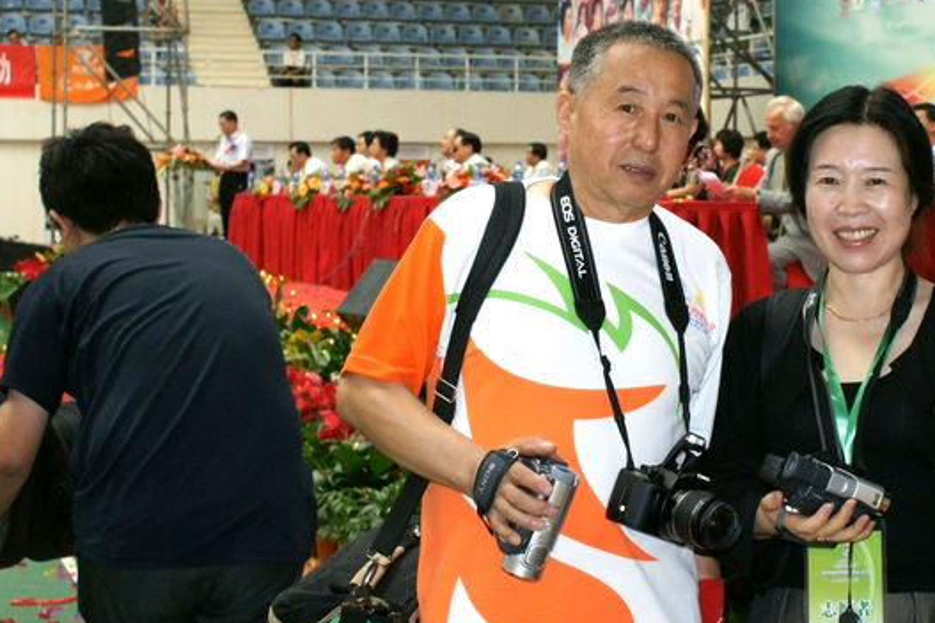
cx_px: 688
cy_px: 207
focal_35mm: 80
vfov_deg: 17.1
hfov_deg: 25.2
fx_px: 2071
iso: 1250
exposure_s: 1/80
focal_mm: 35
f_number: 7.1
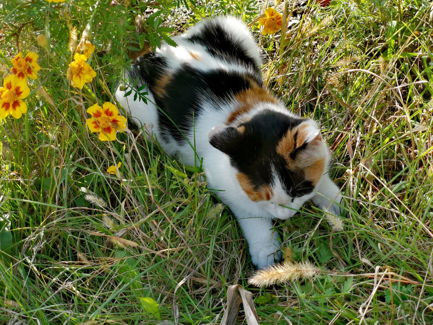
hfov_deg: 24.1
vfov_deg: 18.2
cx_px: 216
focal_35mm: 81
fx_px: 1013
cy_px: 162
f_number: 2.4
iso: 50
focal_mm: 7.48
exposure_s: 1/298
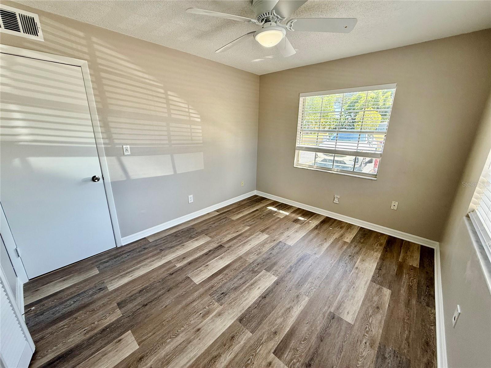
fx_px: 199
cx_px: 246
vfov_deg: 85.7
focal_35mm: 14
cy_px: 184
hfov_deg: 102.1
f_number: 2.2
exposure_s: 1/145
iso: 64
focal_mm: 2.22
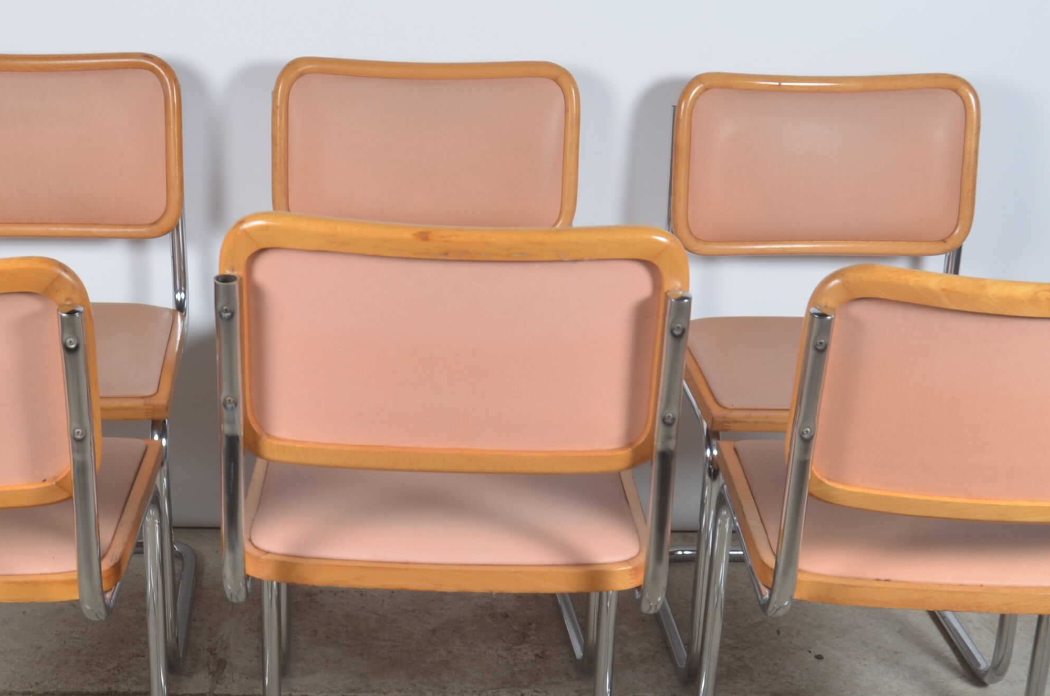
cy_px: 407
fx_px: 1775
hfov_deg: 32.9
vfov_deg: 22.1
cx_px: 439
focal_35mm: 61
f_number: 11
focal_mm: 22
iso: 100
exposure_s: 1/125
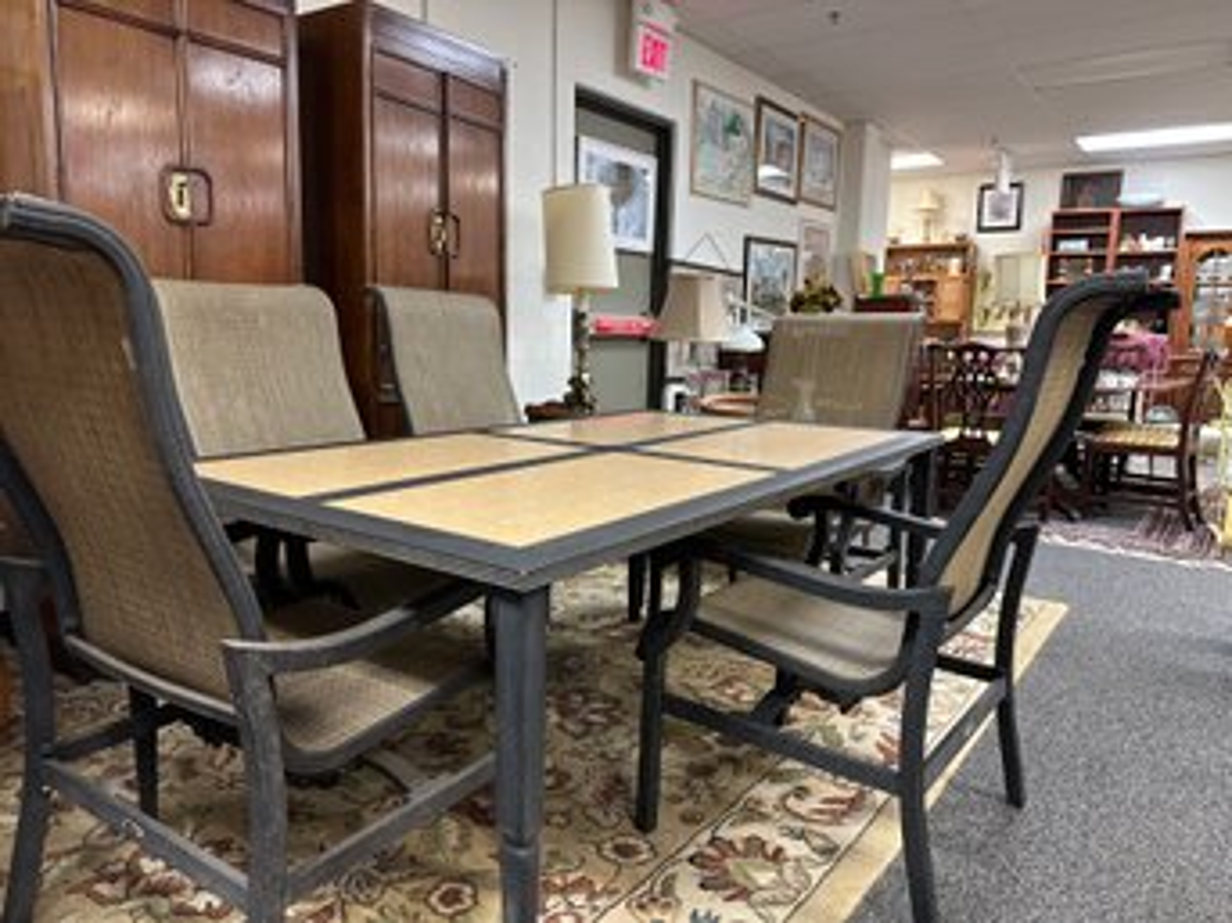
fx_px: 854
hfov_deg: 71.6
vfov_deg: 56.8
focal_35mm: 24
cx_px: 616
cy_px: 462
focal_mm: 6.86
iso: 500
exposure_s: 1/60
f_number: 1.78
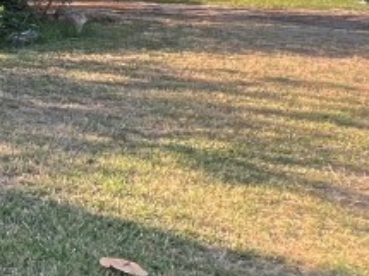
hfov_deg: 17.7
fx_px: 661
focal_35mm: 62
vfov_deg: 21.9
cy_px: -51
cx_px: -417
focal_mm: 1.57
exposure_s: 1/335
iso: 32
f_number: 1.8
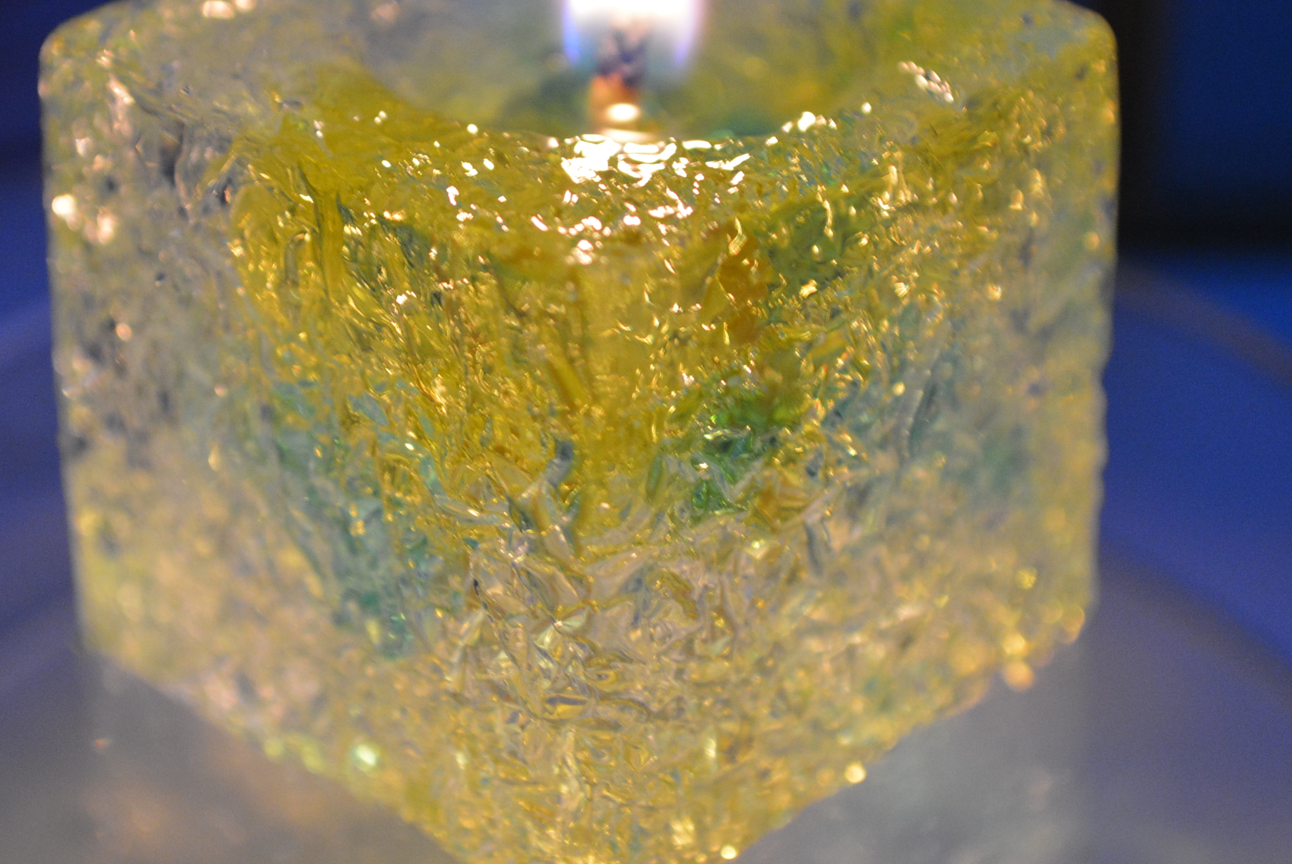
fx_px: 3736
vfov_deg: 13.2
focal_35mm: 104
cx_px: 570
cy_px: 287
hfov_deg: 19.6
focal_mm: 42
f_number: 5.3
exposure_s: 1/20
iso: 1600
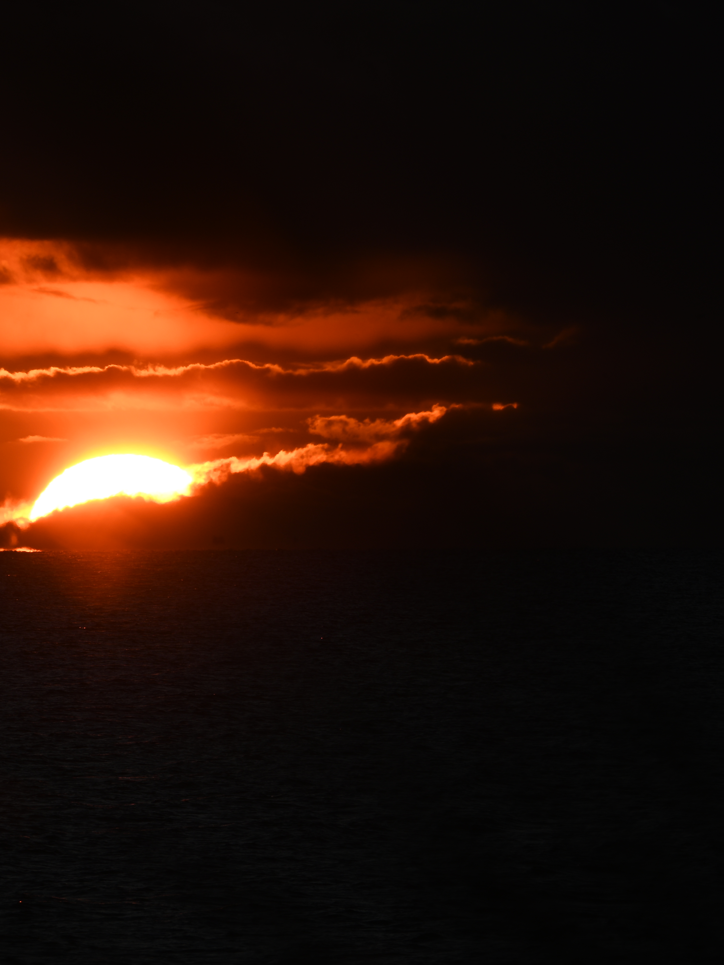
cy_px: 482
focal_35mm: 723
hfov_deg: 2.1
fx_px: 20163
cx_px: 130
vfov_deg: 2.7
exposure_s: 1/200
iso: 100
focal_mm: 500
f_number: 20
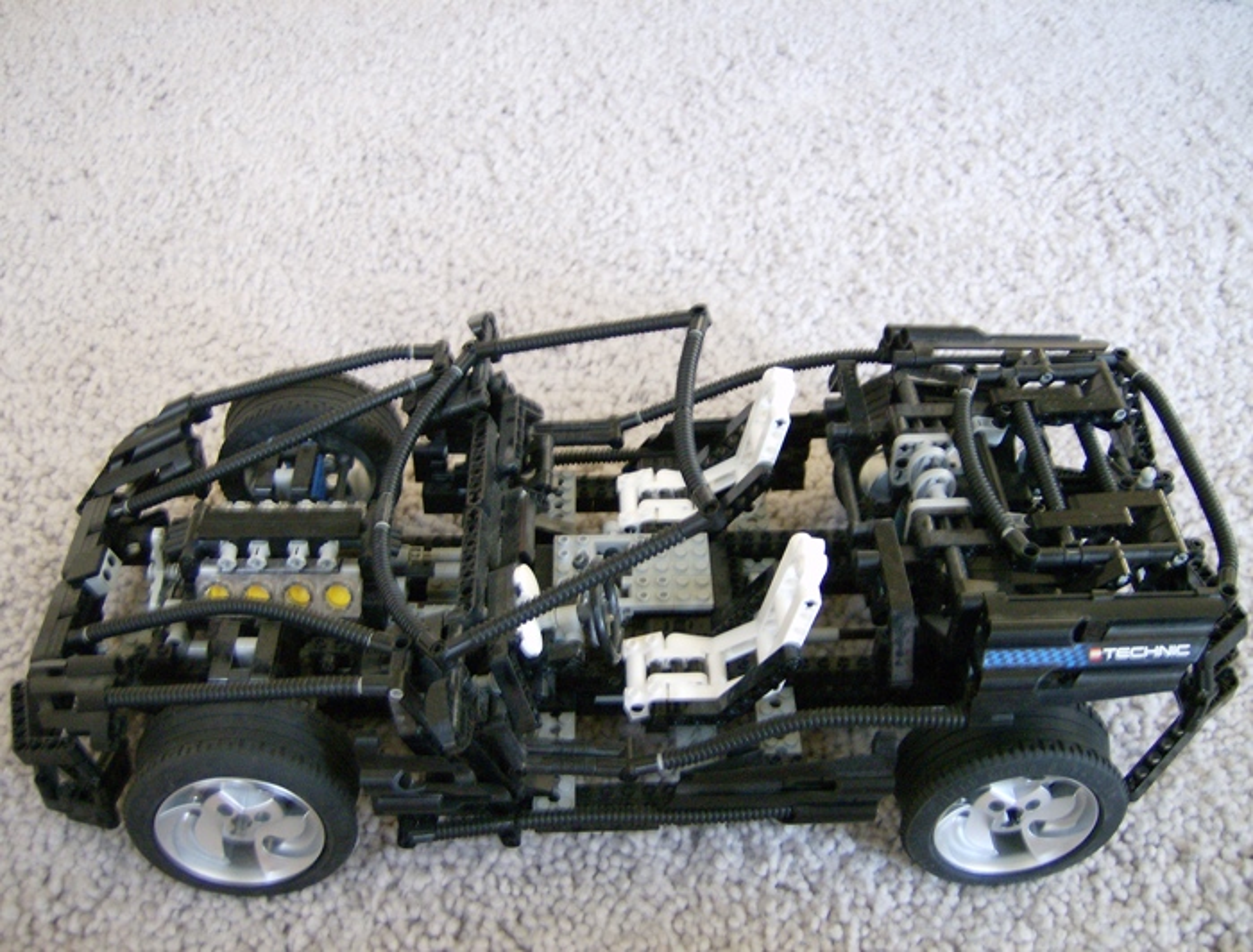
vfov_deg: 40.0
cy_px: 476
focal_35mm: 36
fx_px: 1309
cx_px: 626
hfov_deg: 51.1
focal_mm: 6
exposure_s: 1/11.2
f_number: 2.8
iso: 200
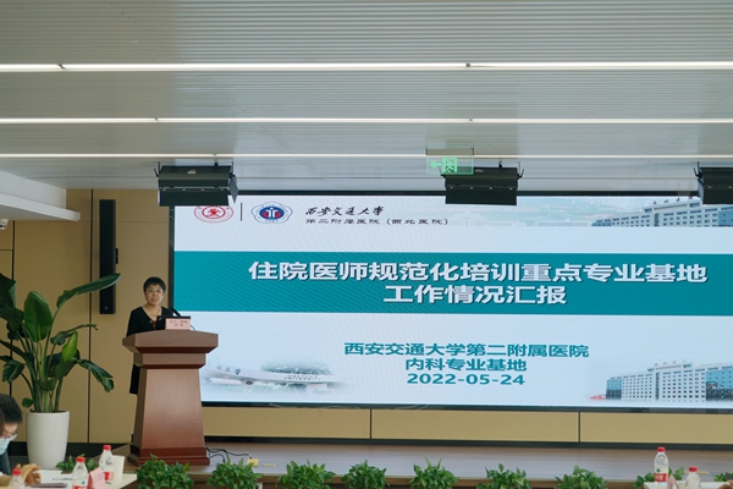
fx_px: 1364
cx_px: 366
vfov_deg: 20.3
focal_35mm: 67
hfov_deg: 30.1
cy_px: 244
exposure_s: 1/80
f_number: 5
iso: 200
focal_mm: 67
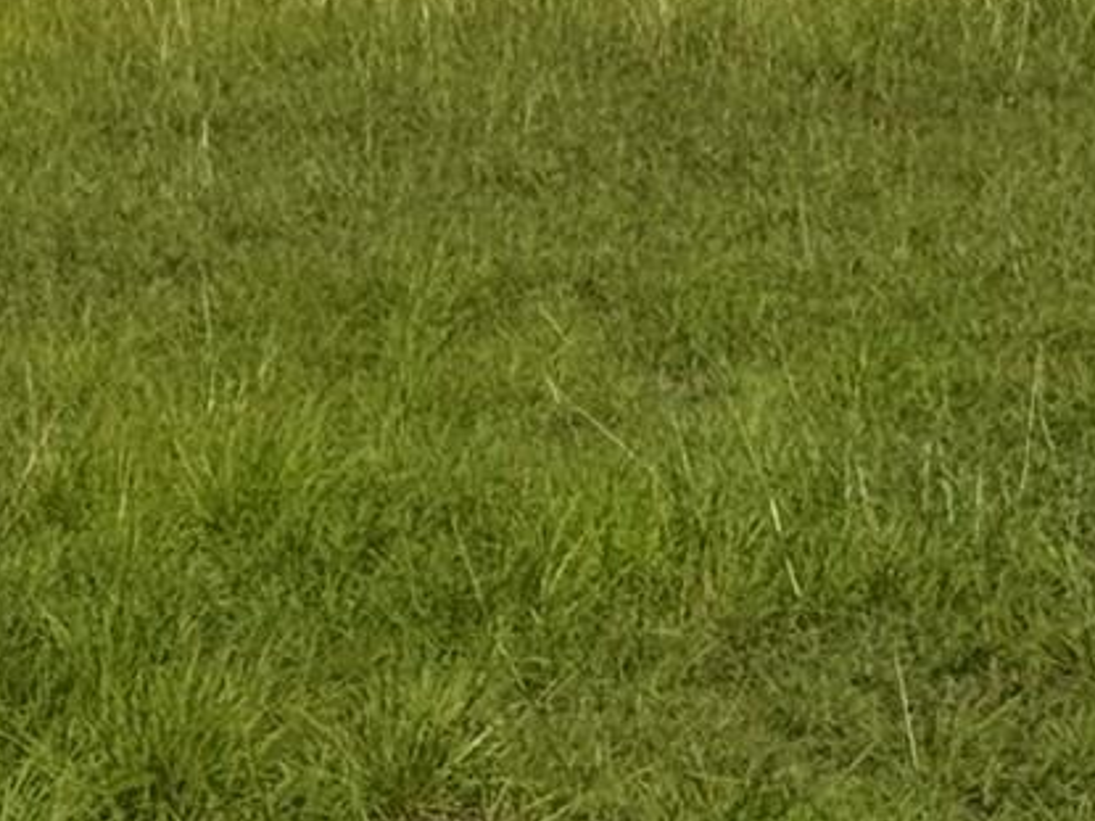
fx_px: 7495
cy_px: -779
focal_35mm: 237
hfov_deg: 8.2
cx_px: -393
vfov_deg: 6.1
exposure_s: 1/12500
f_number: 1.78
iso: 64
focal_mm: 6.76
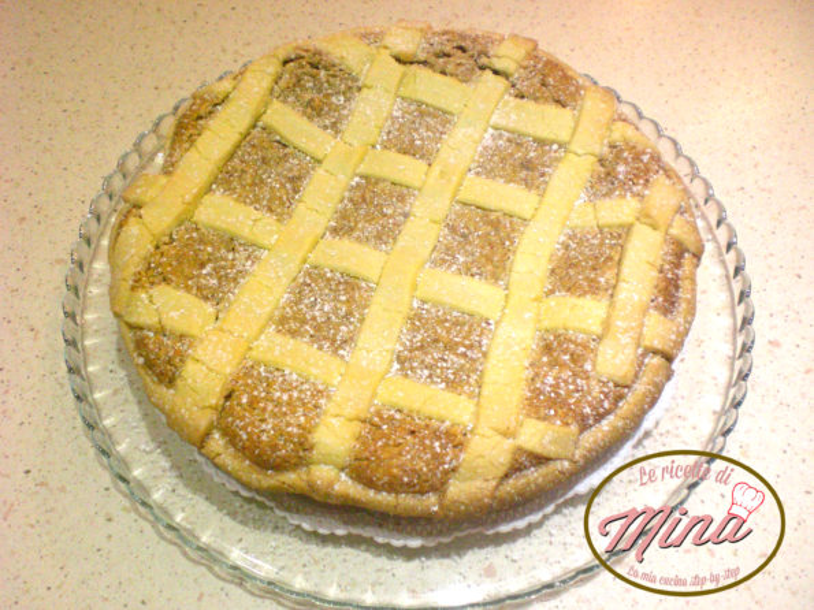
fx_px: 893
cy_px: 305
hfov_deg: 49.0
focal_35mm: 38
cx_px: 407
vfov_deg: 37.7
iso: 400
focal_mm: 6.3
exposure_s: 1/100
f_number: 3.1
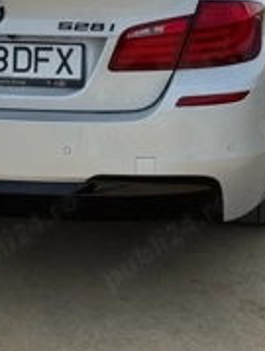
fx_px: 1088
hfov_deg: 13.8
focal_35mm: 107
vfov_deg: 18.3
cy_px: 112
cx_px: 53
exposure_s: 1/6024
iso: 80
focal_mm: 6.76
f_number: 1.78
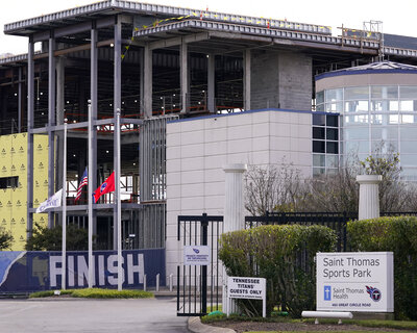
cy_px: 169
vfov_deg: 12.9
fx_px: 1481
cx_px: 242
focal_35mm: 120
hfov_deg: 16.0
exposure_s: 1/1000
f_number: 9
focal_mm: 100
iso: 1250
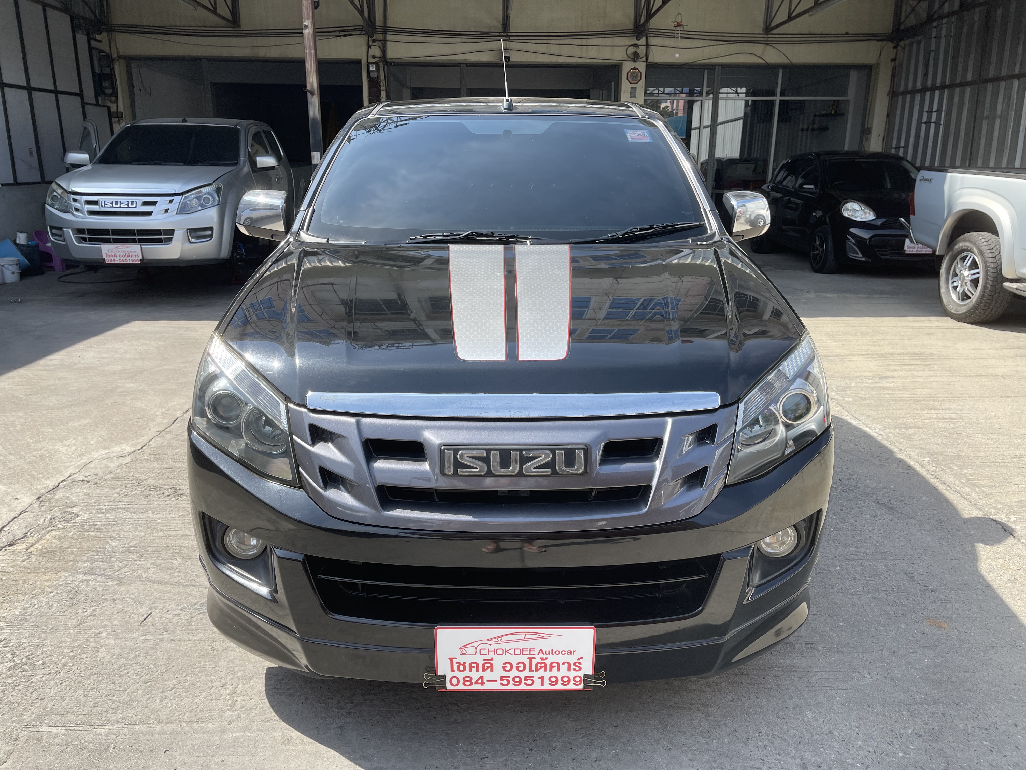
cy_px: 385
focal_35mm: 25
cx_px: 513
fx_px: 741
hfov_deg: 69.4
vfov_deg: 54.9
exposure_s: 1/1642
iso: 32
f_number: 1.6
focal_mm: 5.1
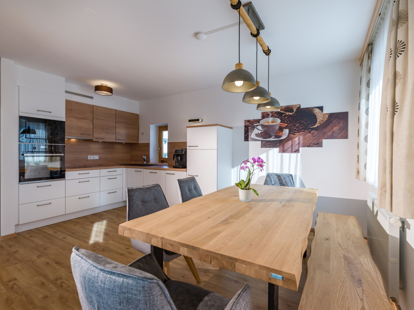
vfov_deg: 78.1
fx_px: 191
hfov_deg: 94.5
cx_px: 207
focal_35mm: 16
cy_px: 155
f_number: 8
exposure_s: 1/200
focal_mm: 21
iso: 400
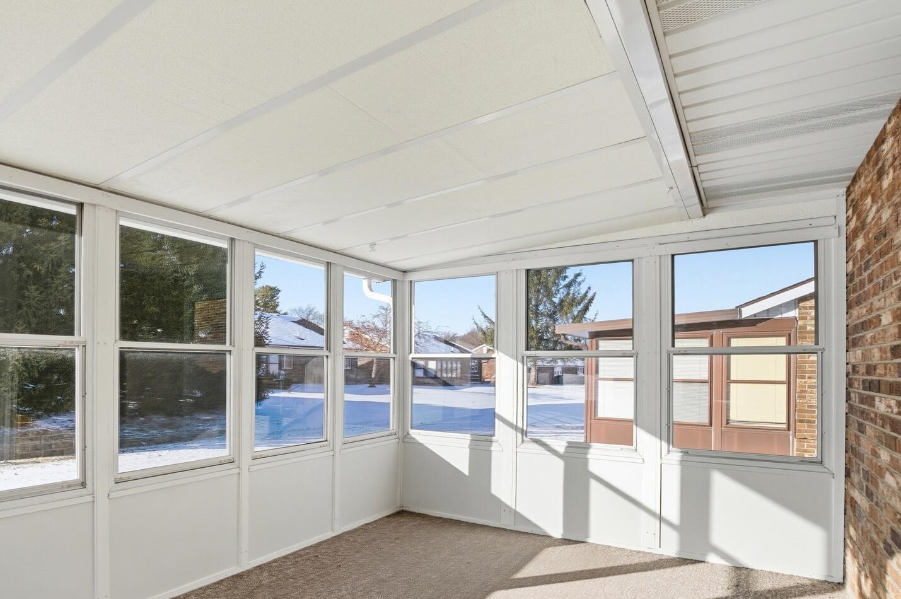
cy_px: 357
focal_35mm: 21
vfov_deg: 59.0
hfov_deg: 77.9
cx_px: 282
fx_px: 525
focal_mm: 10
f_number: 4
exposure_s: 1/4000
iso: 100
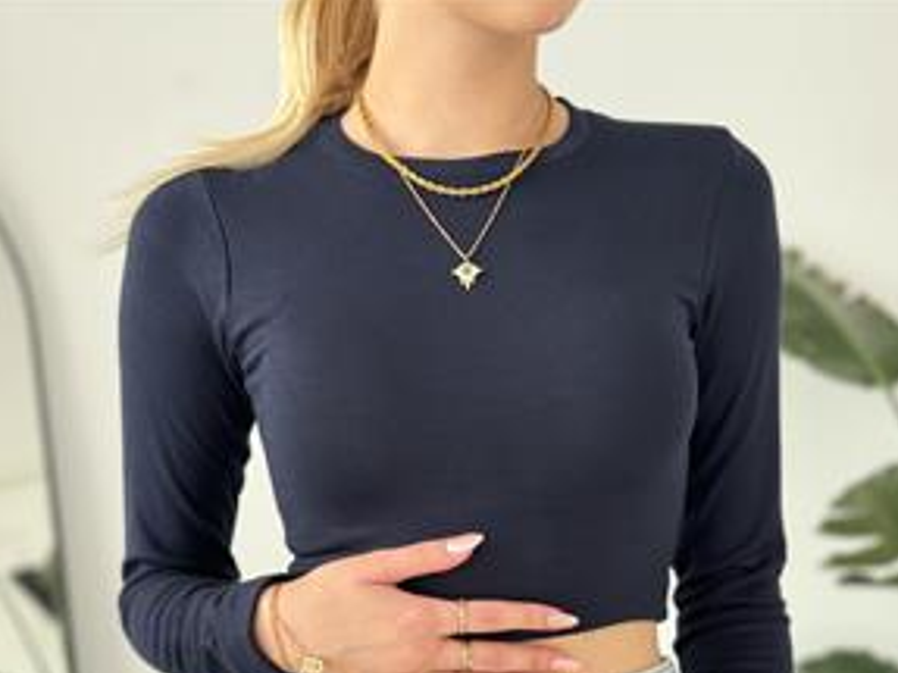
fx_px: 1737
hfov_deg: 29.0
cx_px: 441
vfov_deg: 21.4
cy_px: 620
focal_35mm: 67
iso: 100
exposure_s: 1/60
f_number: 1.78
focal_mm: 6.76
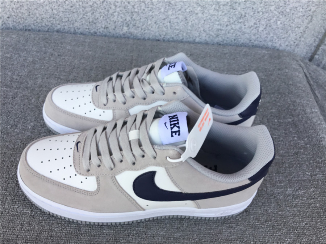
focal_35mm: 31
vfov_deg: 45.4
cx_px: 163
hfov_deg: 58.4
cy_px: 122
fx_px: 292
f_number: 2.4
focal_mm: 3.3
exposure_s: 1/255
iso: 25
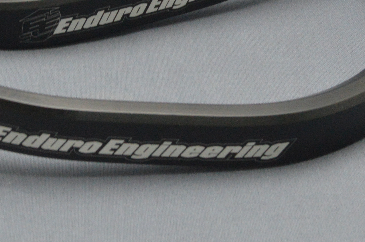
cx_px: 81
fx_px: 1595
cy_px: -75
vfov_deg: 8.6
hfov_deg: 13.0
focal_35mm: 158
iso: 1600
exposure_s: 1/5
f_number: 16
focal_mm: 35
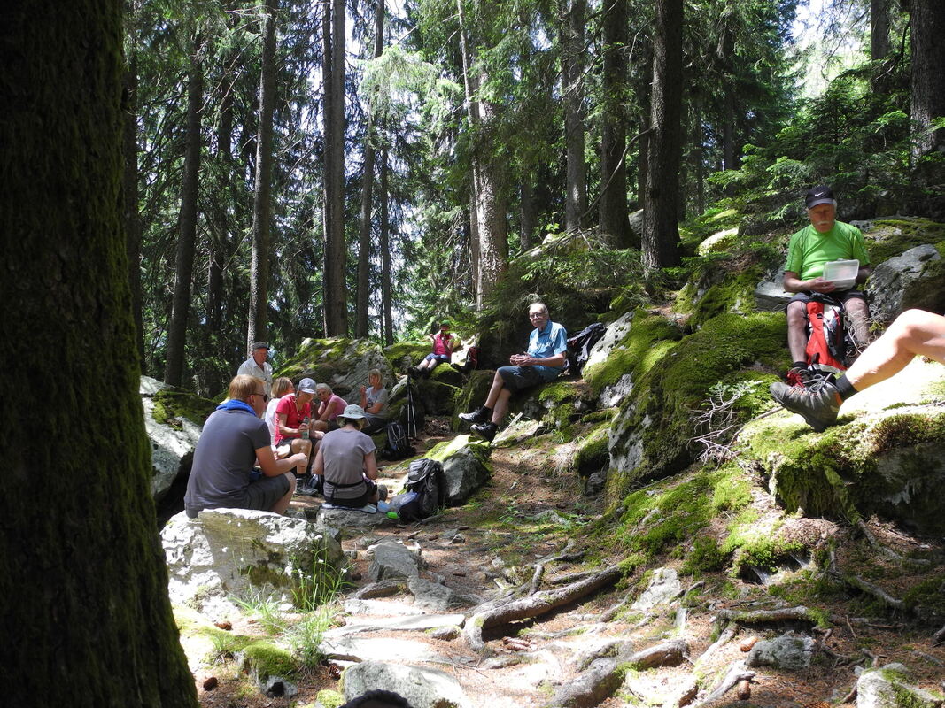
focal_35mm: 28
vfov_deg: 49.7
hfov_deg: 63.4
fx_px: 764
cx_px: 472
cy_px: 354
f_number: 2.8
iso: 100
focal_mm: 6
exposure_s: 1/125
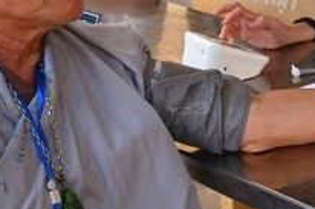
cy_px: -73
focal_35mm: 101
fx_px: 883
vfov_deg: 13.0
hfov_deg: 19.4
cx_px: 344
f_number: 4
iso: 500
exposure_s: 1/200
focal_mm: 32
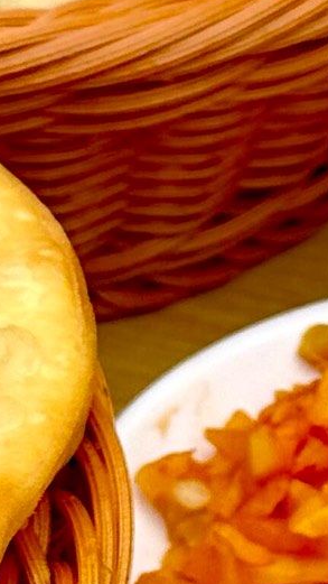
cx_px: 601
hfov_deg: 4.4
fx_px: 4237
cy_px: 425
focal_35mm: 274
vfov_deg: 7.9
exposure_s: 1/855
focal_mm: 6.76
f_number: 1.78
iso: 64
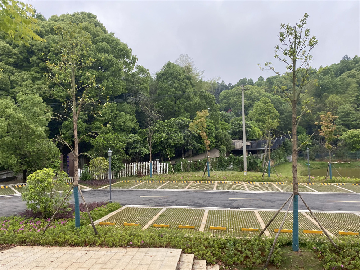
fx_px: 270
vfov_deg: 53.1
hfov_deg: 67.3
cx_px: 180
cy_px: 135
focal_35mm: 26
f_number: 1.8
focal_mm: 4.25
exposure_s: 1/485
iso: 32
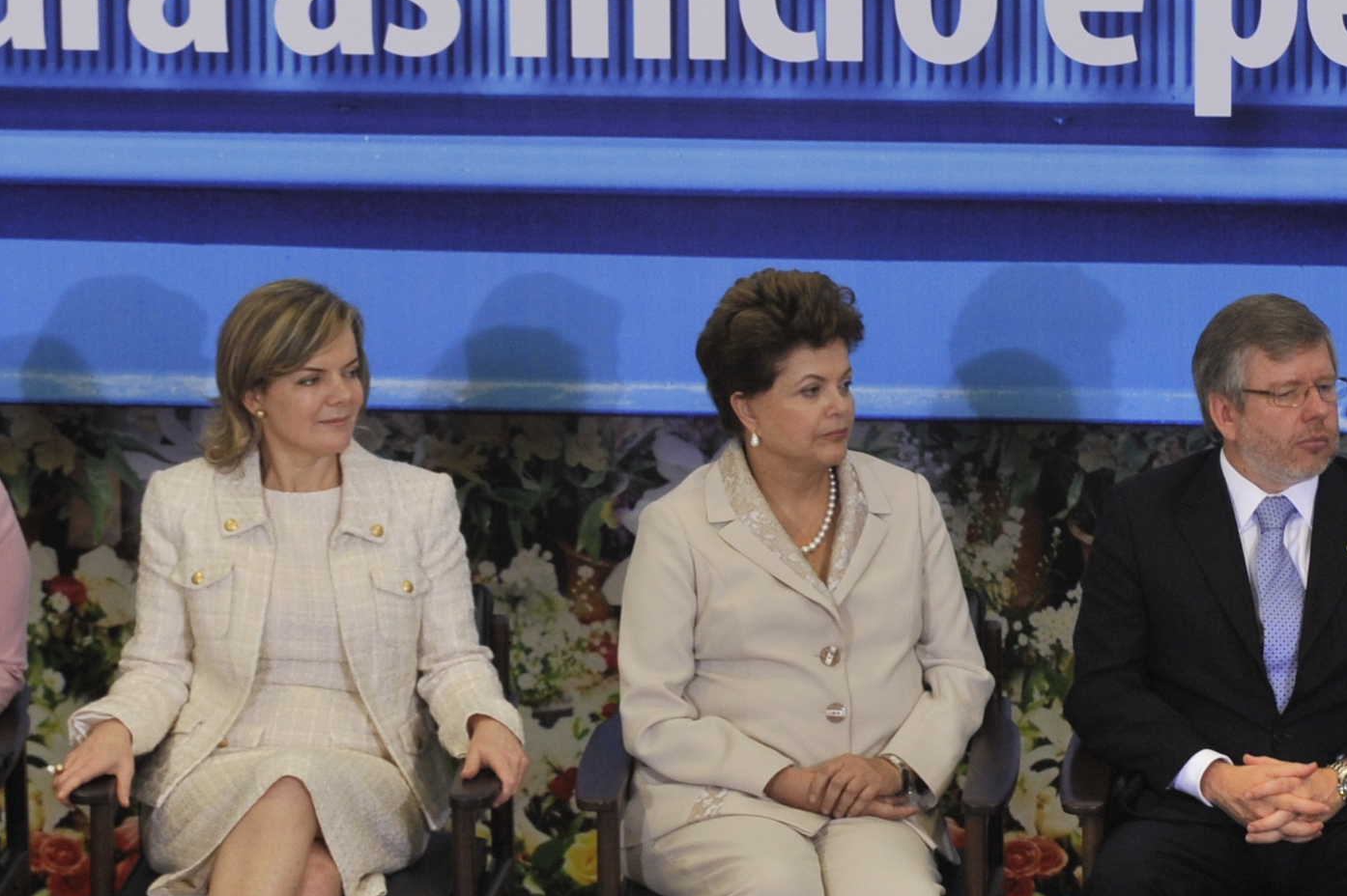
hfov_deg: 7.1
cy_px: 511
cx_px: 1080
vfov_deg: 4.7
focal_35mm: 290
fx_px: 10845
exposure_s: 1/125
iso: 800
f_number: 4
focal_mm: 95
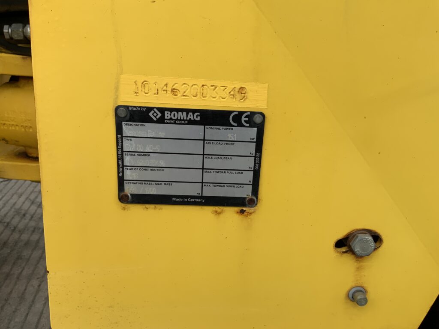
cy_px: 164
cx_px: 220
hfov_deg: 61.7
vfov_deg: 48.2
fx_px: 368
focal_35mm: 29
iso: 16
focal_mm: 3
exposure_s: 1/1055
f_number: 1.8
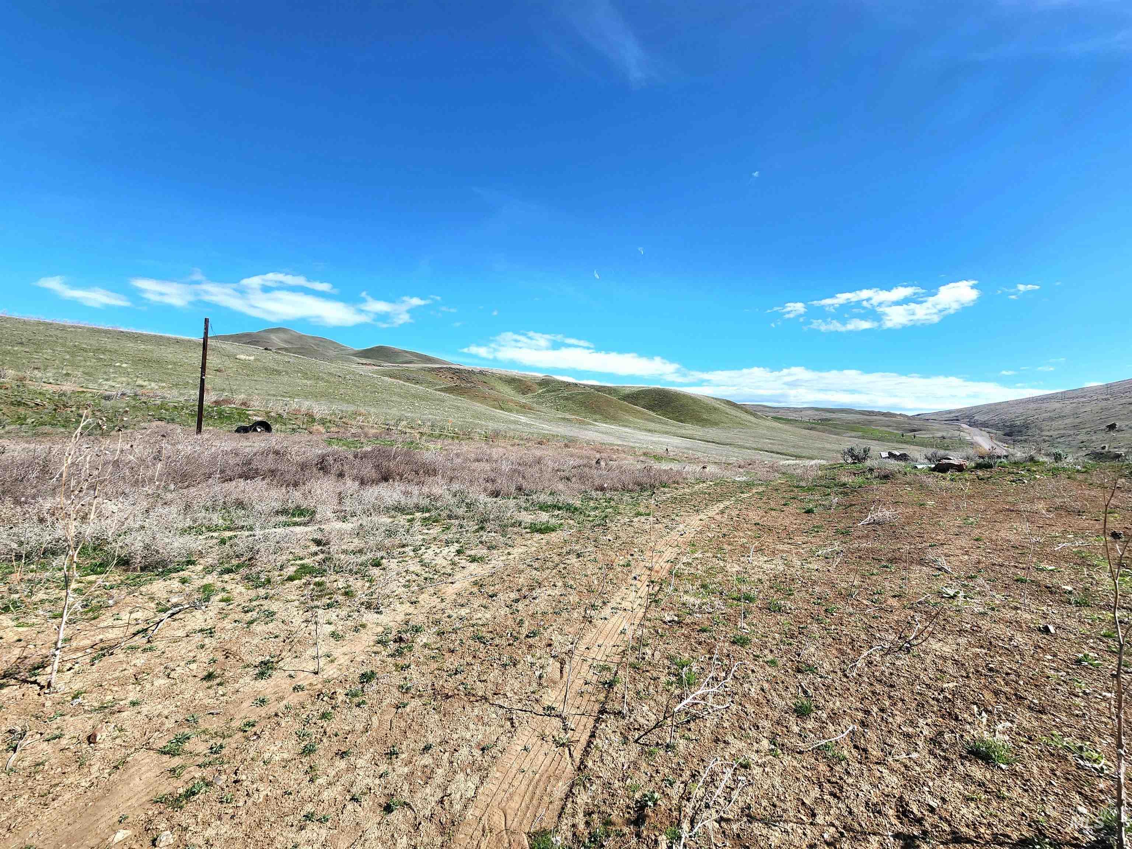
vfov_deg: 89.9
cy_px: 424
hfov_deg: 106.2
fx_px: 425
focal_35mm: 13
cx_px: 566
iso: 50
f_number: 2.2
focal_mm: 2.2
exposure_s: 1/2000
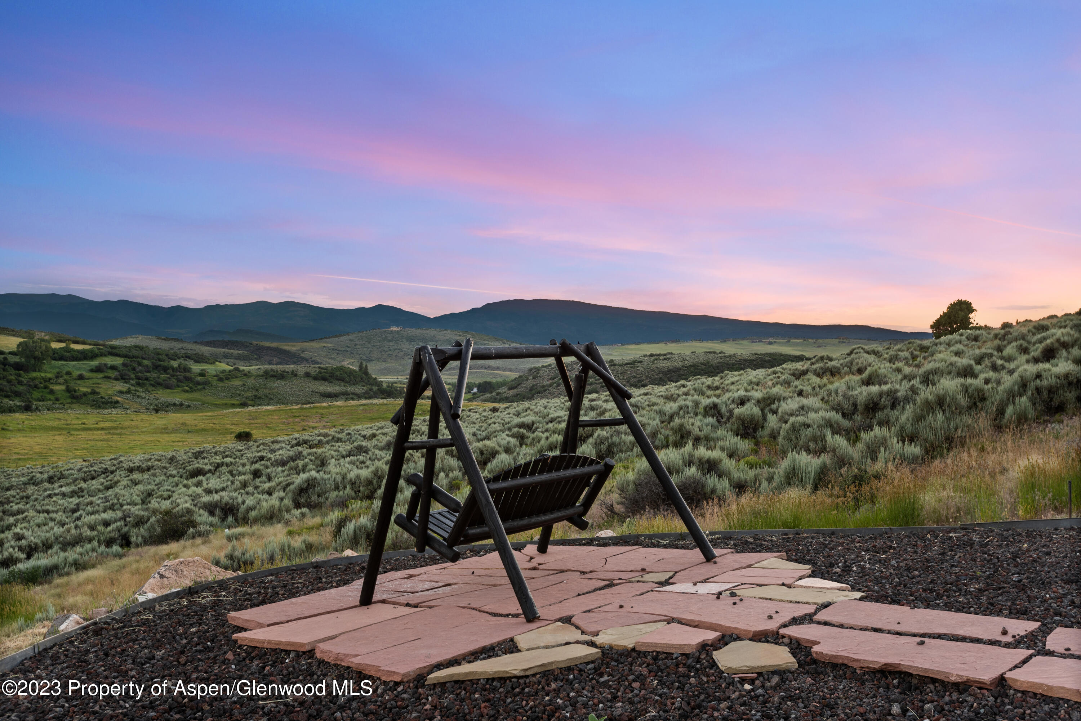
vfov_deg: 37.9
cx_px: 540
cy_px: 360
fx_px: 1051
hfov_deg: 54.4
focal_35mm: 35
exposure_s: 1/1.67
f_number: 8
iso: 100
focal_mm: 35
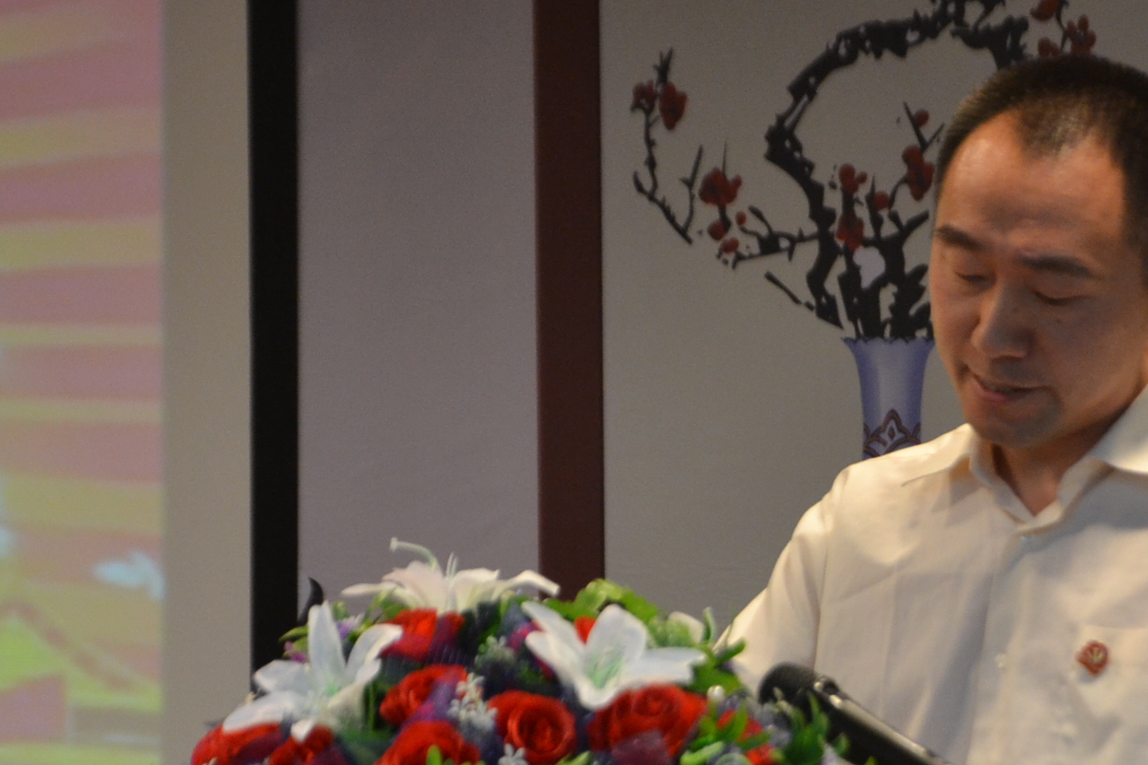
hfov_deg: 8.7
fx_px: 7523
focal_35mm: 236
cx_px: 866
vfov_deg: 5.8
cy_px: 542
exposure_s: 1/60
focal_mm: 85
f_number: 5.6
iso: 1400
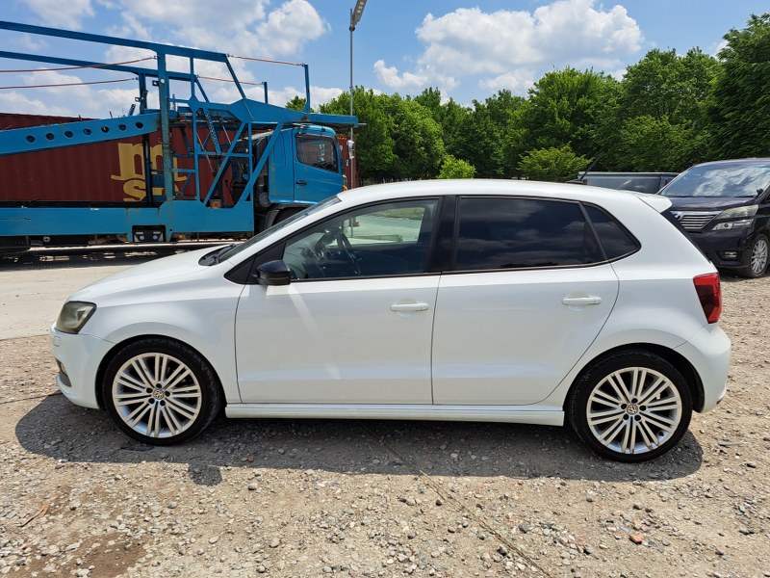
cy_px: 289
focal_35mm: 24
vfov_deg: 56.8
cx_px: 385
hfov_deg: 71.6
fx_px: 534
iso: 50
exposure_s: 1/1587
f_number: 1.8
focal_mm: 5.23
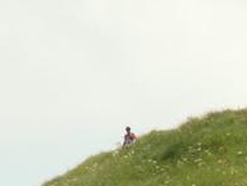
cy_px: 287
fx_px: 5969
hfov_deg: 2.4
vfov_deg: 1.8
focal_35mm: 836
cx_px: 315
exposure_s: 1/125
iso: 50
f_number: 7.1
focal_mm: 41.25
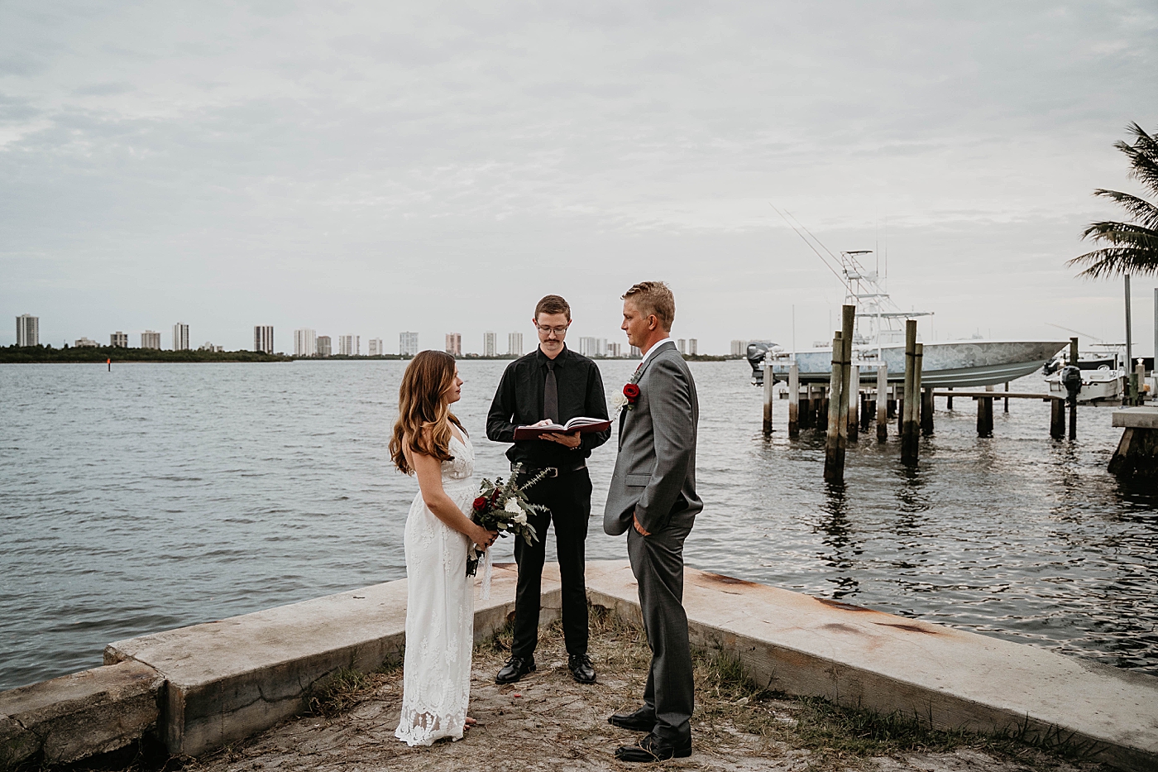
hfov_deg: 65.5
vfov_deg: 46.4
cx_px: 579
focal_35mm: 28
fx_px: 900
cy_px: 386
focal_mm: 28
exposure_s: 1/200
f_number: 2.8
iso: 800
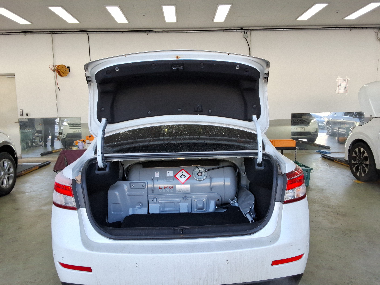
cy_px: 142
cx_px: 190
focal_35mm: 28
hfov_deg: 63.4
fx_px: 307
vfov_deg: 49.7
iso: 32
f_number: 1.9
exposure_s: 1/211
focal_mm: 2.91
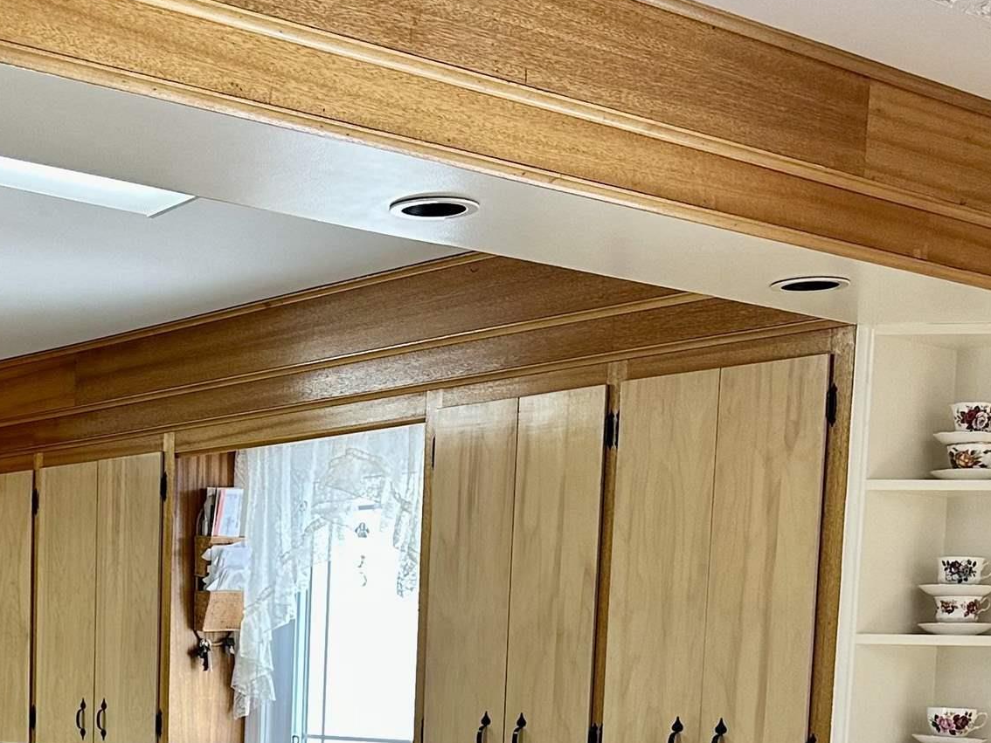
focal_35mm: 65
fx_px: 1861
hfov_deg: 28.4
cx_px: 59
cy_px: 881
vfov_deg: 21.1
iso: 160
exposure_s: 1/121
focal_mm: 6.86
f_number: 1.78
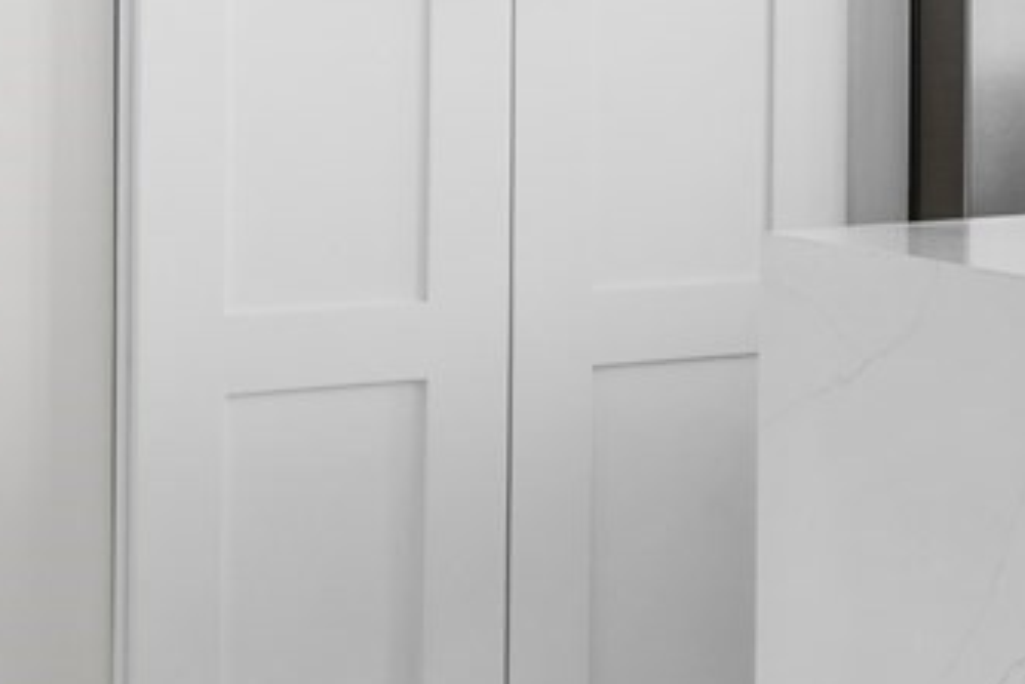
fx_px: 4103
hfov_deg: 11.8
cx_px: 2409
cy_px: -173
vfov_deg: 9.4
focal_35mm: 144
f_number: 7.1
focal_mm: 23.5
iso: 64
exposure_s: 1/25
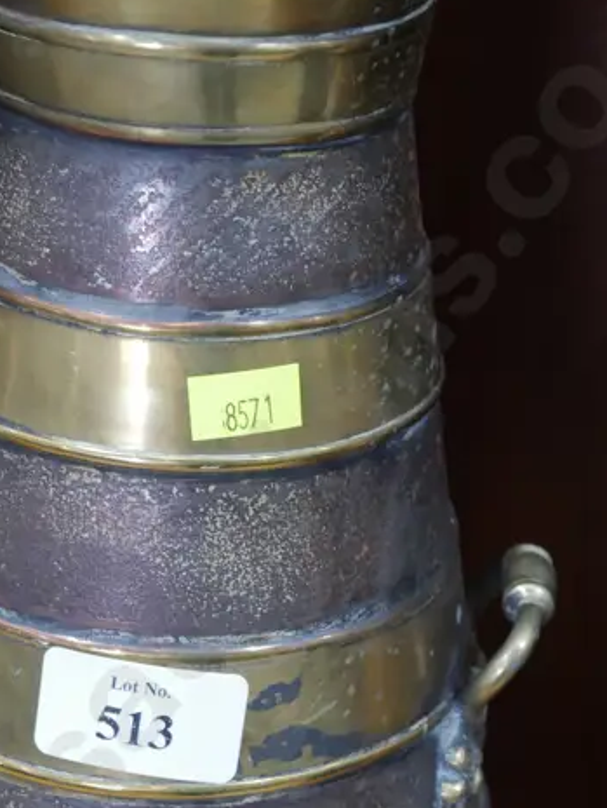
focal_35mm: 97
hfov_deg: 15.2
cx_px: 192
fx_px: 2264
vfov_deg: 20.0
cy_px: 622
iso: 1000
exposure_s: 1/60
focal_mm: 22
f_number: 4.7
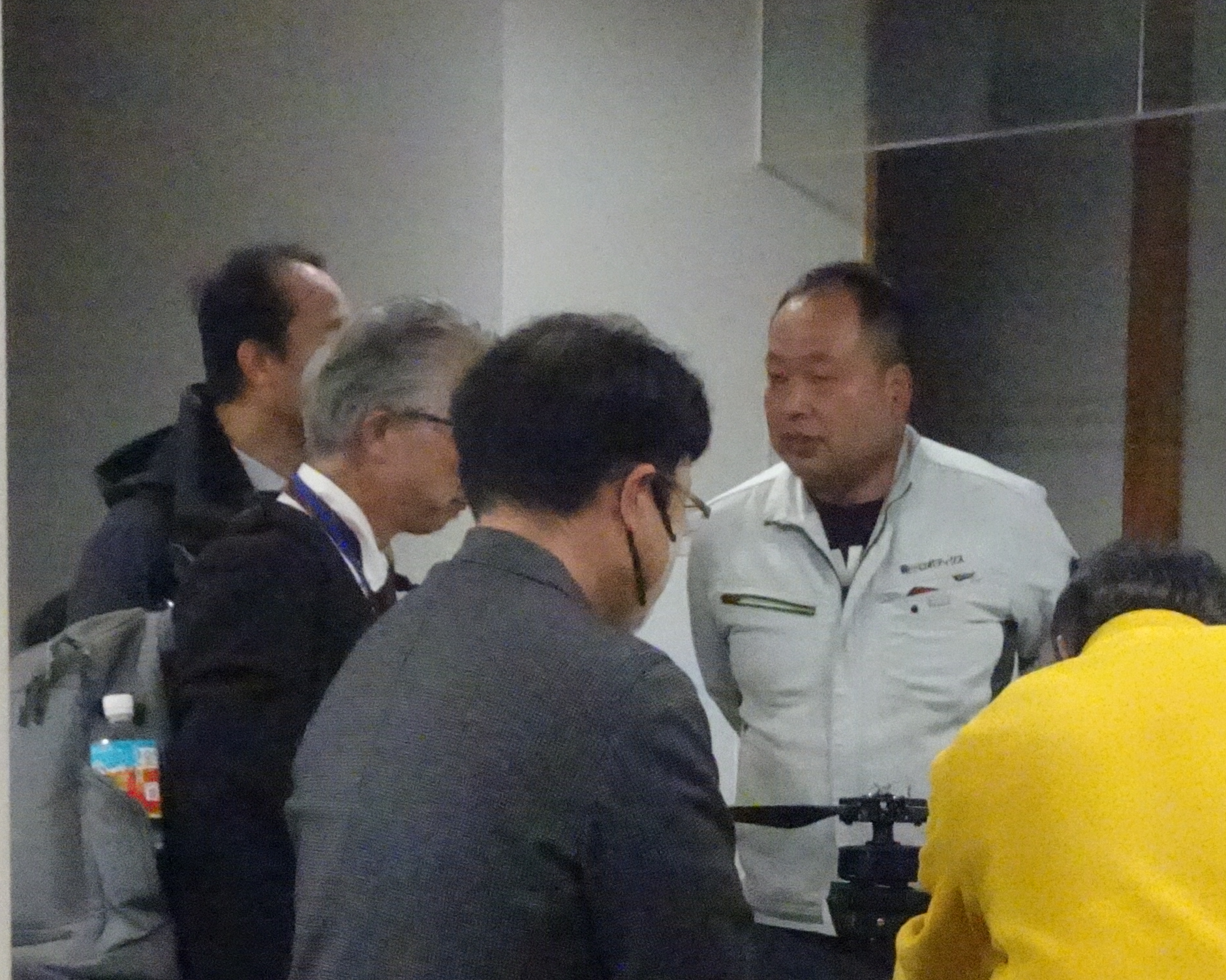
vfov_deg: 16.8
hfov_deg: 21.2
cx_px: 991
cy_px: 1011
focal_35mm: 89
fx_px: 3229
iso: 3200
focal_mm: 5.98
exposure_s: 1/250
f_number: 4
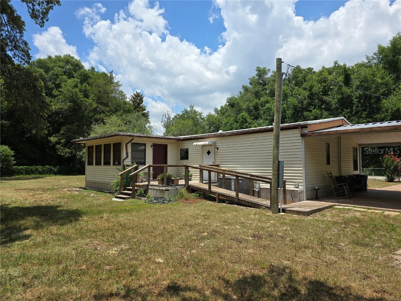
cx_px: 200
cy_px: 150
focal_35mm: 23
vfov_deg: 58.9
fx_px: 266
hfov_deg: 73.9
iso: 12
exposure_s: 1/960
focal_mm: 6.3
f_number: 1.7
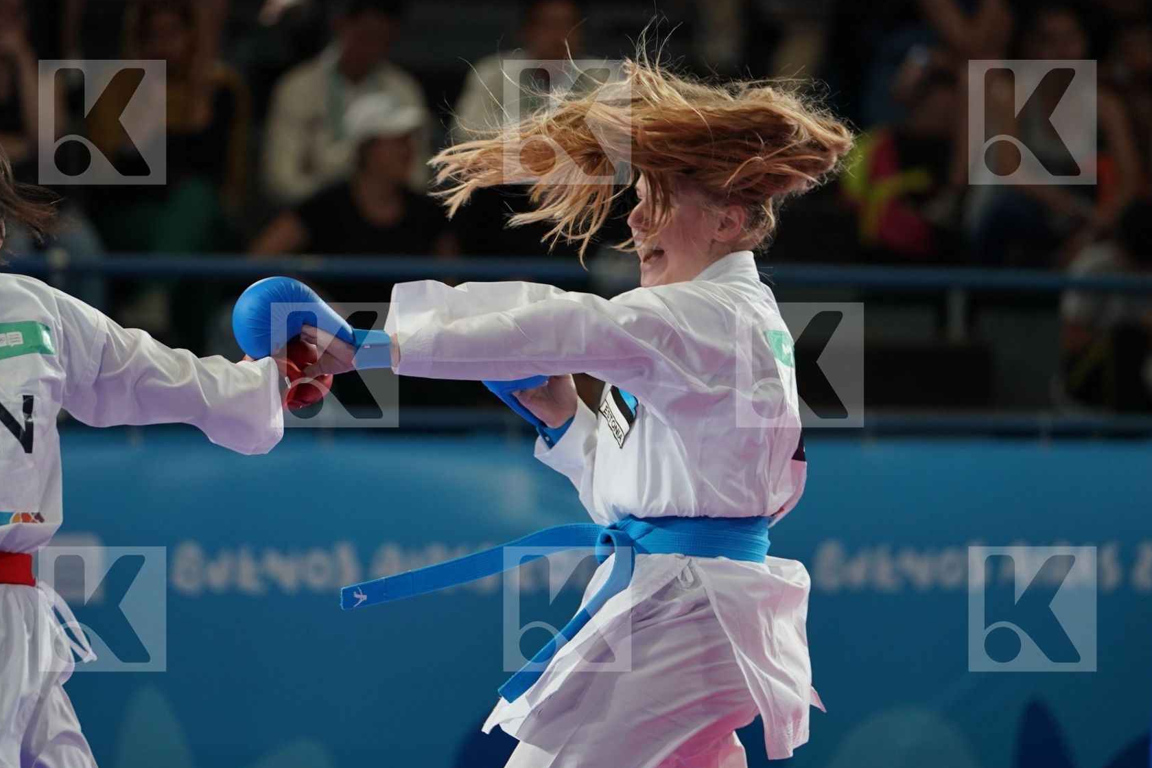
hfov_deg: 7.3
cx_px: 567
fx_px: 9054
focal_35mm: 283
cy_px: 365
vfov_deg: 4.9
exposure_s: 1/1000
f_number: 2.8
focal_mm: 176
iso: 1250
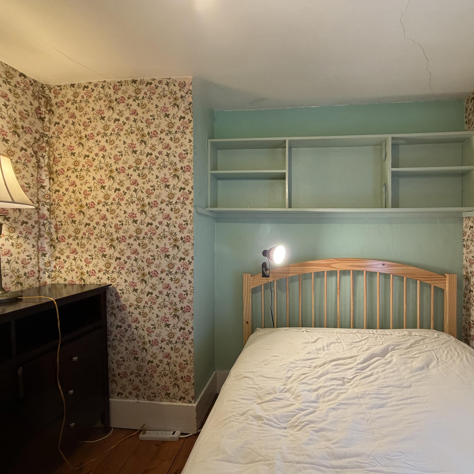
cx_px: 274
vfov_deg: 84.0
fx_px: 263
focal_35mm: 17
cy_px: 242
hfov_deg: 83.3
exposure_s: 1/60
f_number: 2.2
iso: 250
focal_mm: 2.22
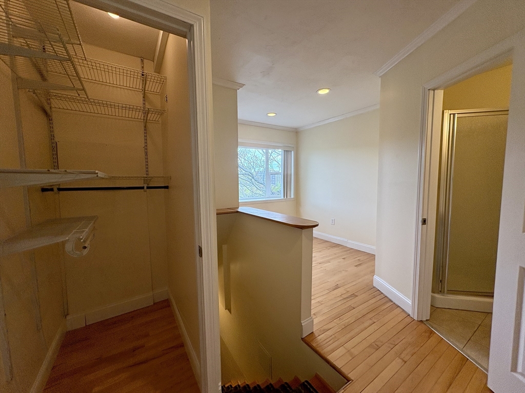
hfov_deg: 102.1
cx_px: 262
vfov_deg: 85.7
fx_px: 212
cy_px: 196
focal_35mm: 14
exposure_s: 1/139
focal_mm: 2.22
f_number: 2.2
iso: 80
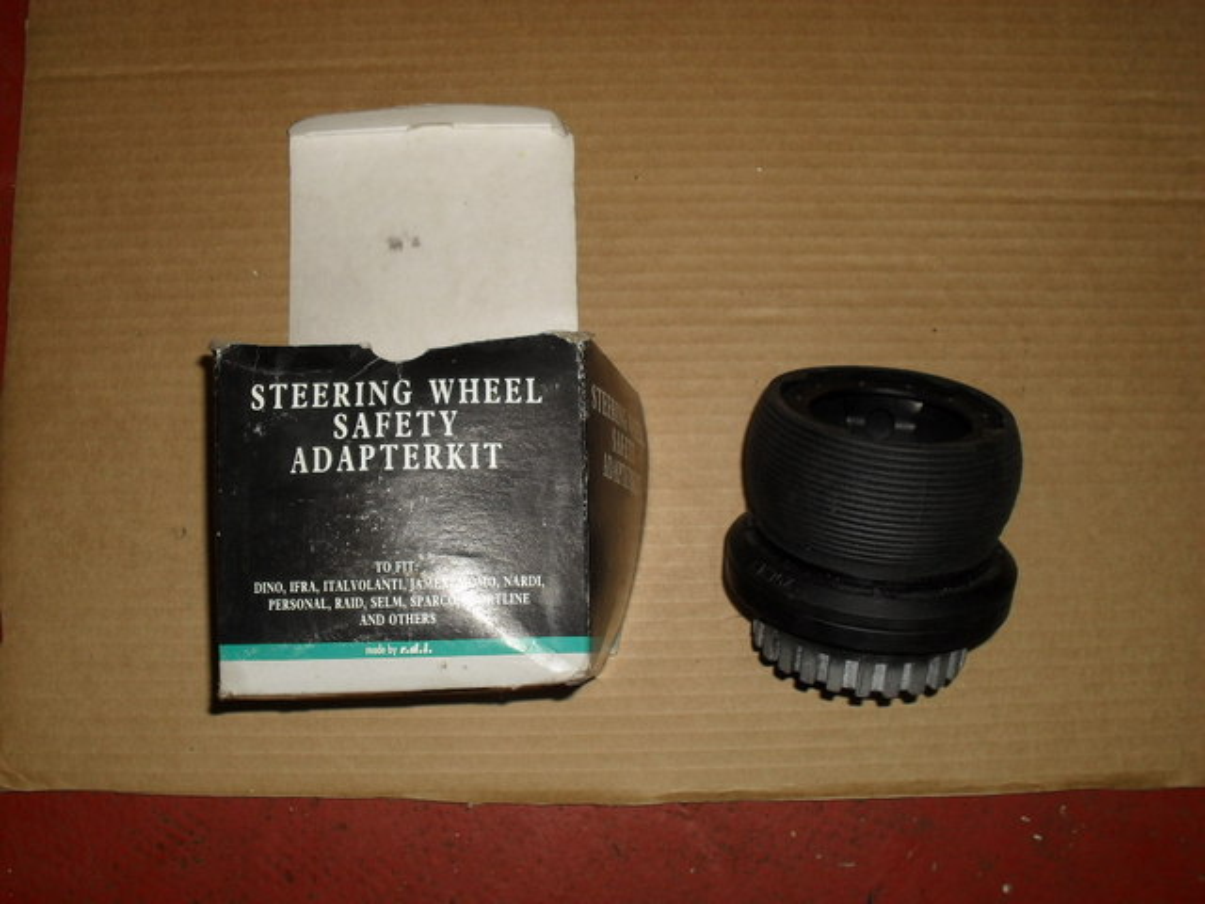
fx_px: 1218
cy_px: 452
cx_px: 602
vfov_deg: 40.7
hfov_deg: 52.6
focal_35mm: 35
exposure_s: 1/45
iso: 100
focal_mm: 6.3
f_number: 8.4
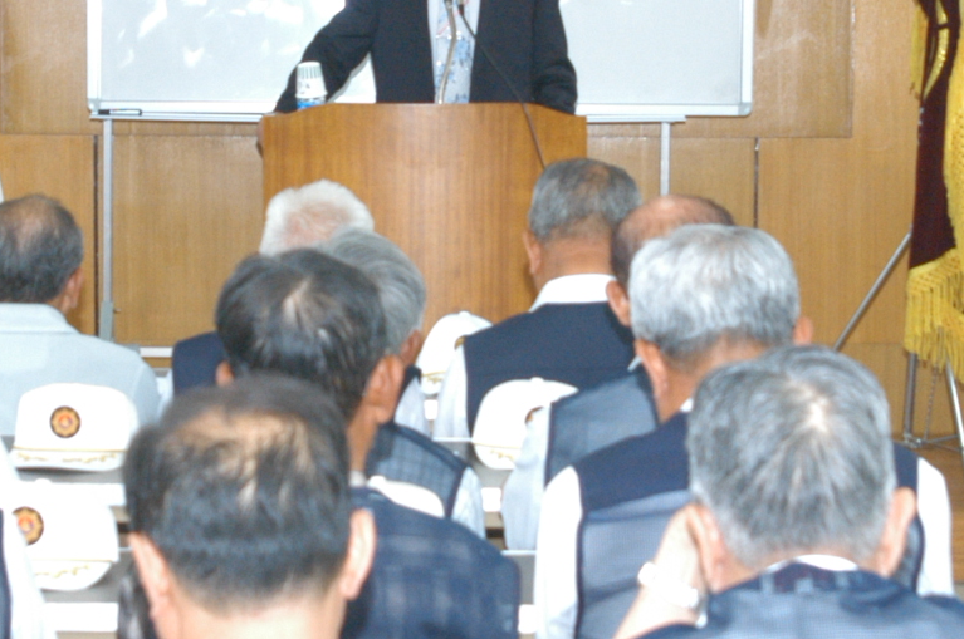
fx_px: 3984
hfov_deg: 13.8
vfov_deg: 9.2
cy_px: 321
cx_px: 419
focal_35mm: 149
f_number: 7.1
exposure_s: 1/60
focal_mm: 34
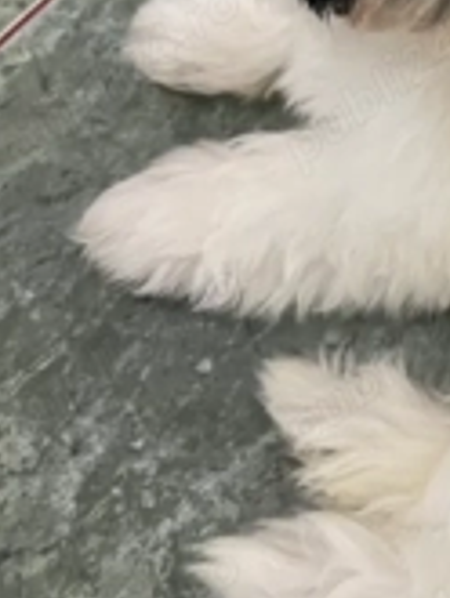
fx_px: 1091
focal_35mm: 63
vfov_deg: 30.0
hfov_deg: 22.2
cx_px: 475
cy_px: 120
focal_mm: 5.7
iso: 640
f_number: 1.5
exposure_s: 1/25
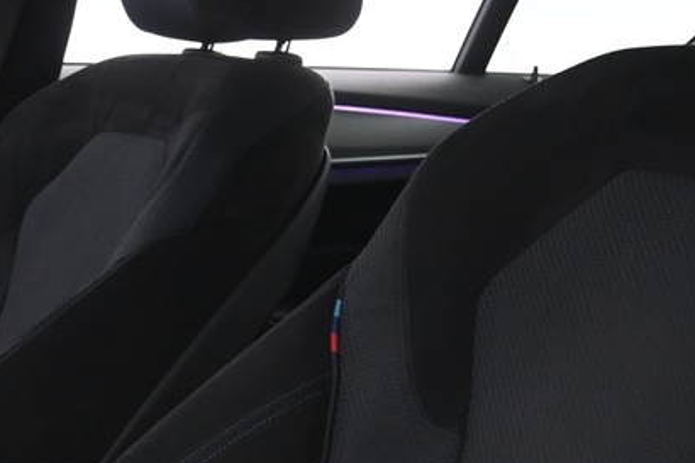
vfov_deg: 13.7
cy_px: 641
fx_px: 1833
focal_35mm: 95
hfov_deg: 19.9
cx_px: -175
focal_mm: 24
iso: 2000
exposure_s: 1/15
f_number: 4
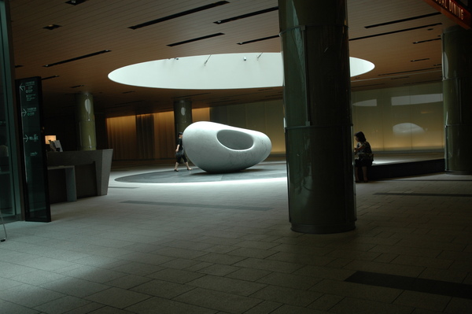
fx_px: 472
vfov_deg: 36.8
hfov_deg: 53.2
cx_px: 236
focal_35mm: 36
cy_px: 157
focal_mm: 24
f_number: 5.6
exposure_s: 1/125
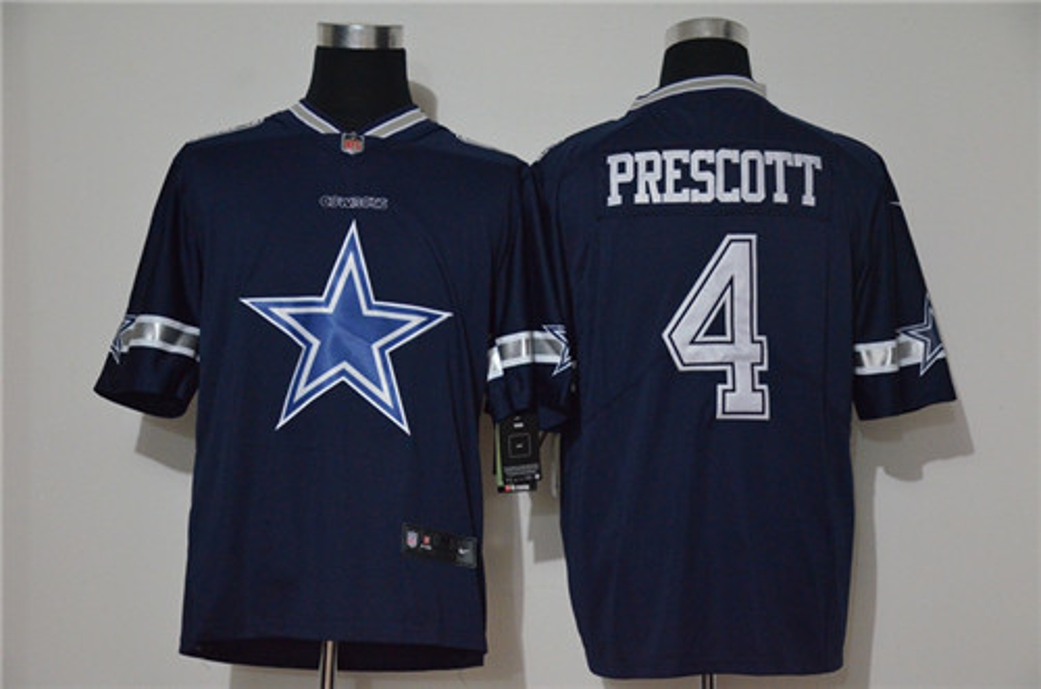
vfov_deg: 18.1
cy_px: 344
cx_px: 520
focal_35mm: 75
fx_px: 2164
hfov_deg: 27.0
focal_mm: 50
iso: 4000
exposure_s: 1/25
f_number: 4.8
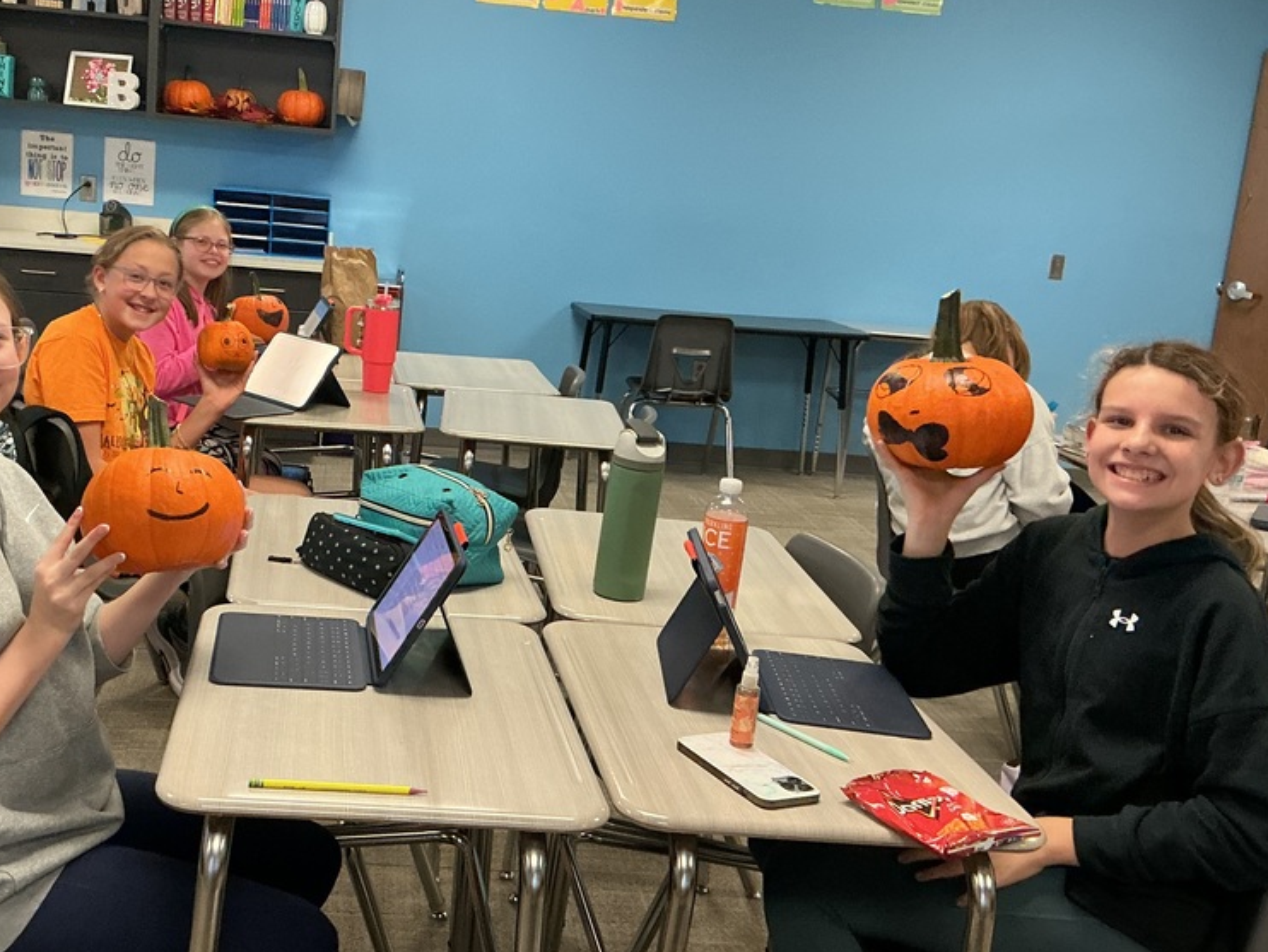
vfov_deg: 36.0
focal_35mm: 40
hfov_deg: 46.3
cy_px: 441
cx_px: 465
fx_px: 1466
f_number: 1.8
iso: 250
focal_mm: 3
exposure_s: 1/60
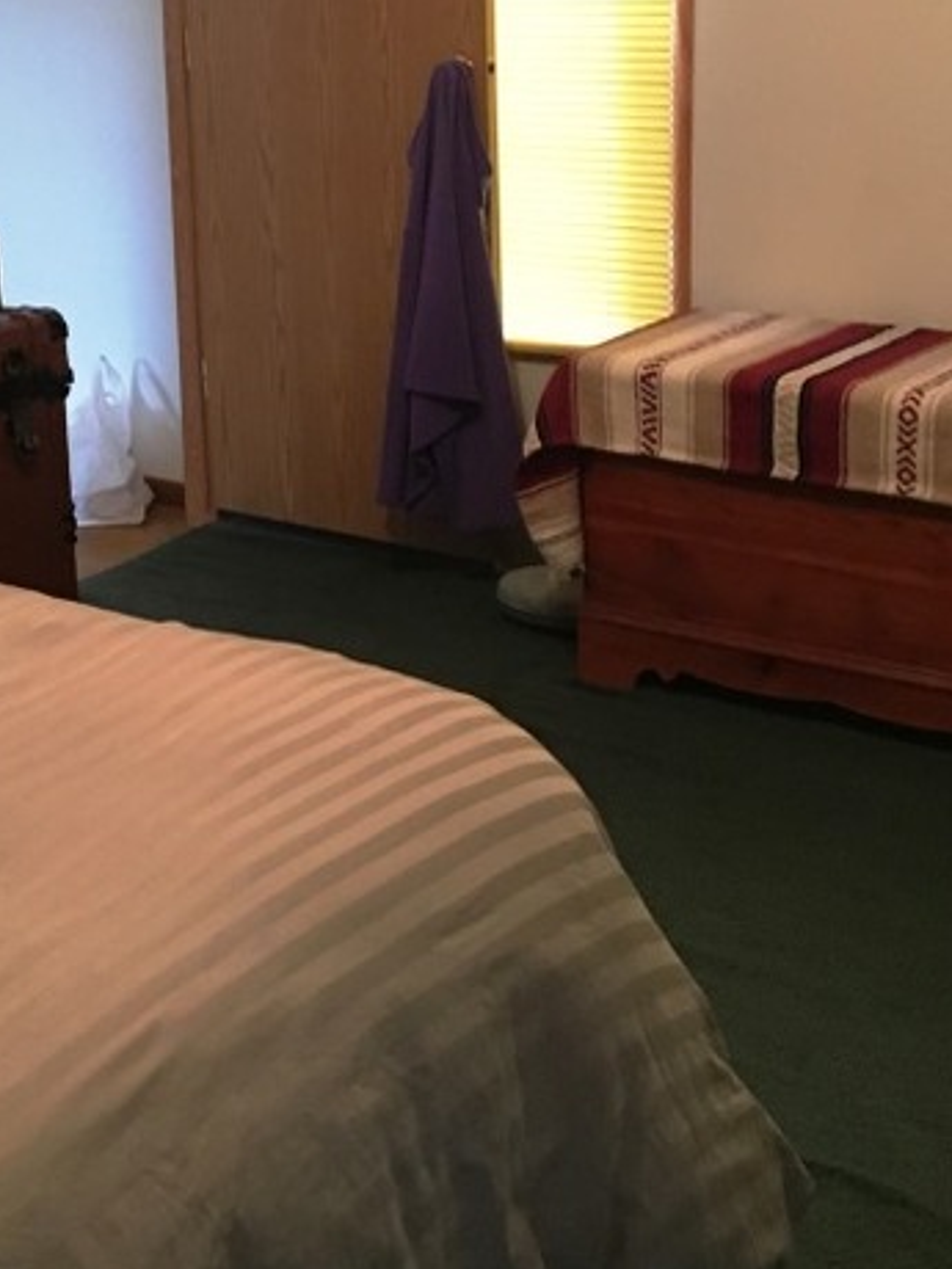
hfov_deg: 22.9
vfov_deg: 30.3
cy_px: 359
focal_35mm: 63
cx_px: 185
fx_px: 2310
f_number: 2.2
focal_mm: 4.15
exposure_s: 1/15
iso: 200
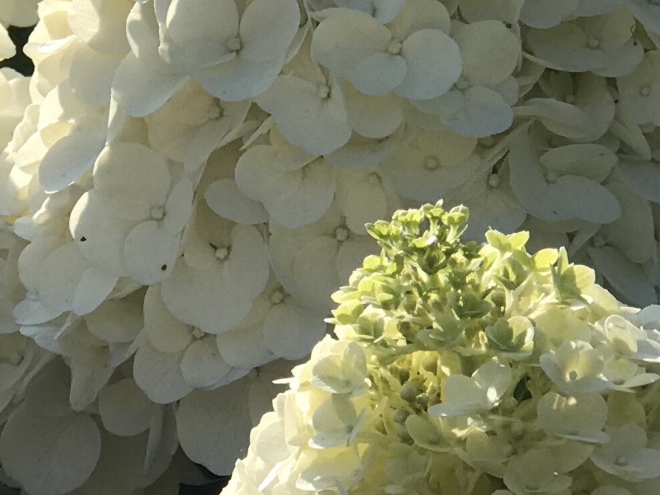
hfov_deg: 8.5
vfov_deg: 6.4
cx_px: 79
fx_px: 4423
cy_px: 322
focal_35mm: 232
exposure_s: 1/643
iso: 20
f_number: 2.8
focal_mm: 6.6
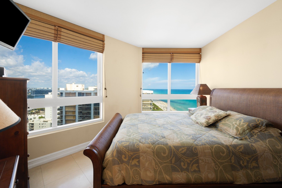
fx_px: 110
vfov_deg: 81.2
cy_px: 94
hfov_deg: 104.2
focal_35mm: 14
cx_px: 141
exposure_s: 1/10
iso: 250
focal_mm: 14
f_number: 11
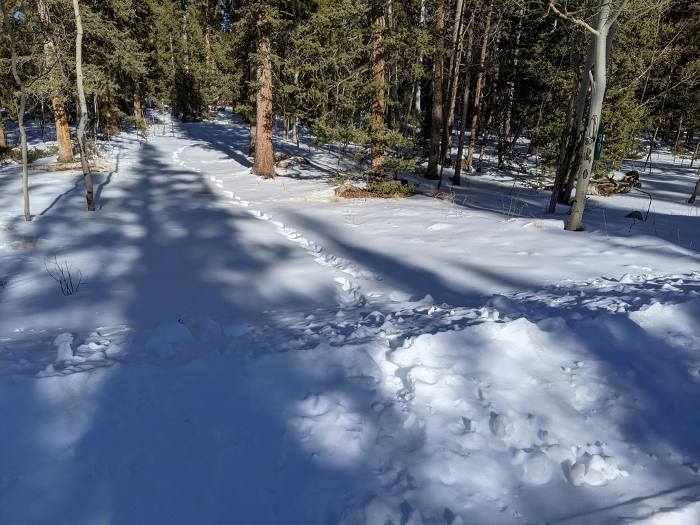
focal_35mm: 27
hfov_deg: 65.3
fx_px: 546
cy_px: 262
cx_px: 350
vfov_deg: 51.4
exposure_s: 1/7812
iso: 70
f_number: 1.8
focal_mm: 4.44
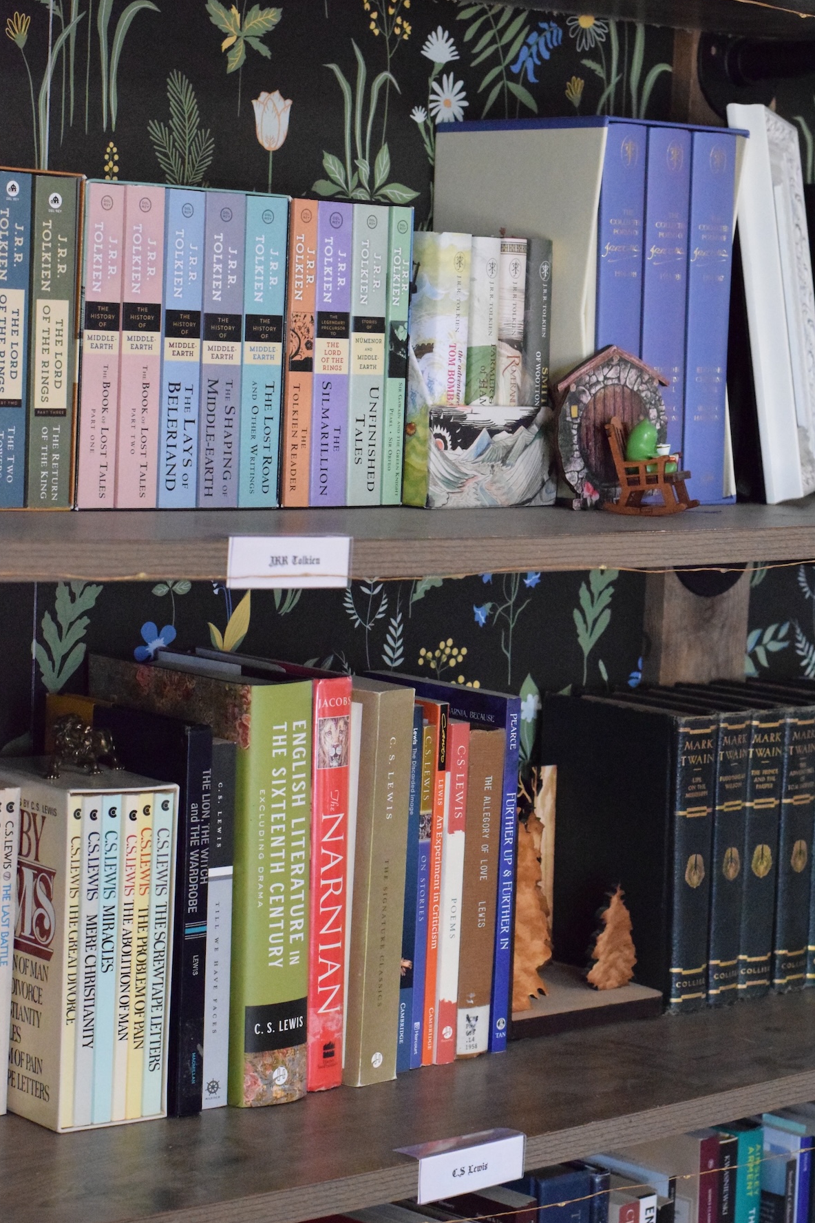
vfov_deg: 26.7
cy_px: 612
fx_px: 2581
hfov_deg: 17.9
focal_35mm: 76
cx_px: 403
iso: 12800
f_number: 7.1
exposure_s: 1/80
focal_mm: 50
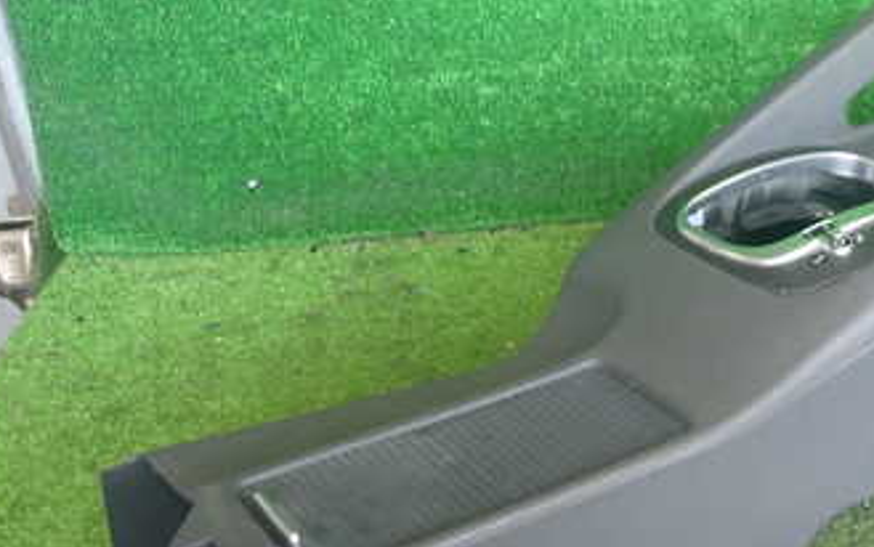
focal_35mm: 58
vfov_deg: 22.3
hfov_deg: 34.2
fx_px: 1382
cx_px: 677
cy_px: 382
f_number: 2.3
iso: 200
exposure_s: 1/40
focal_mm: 5.4
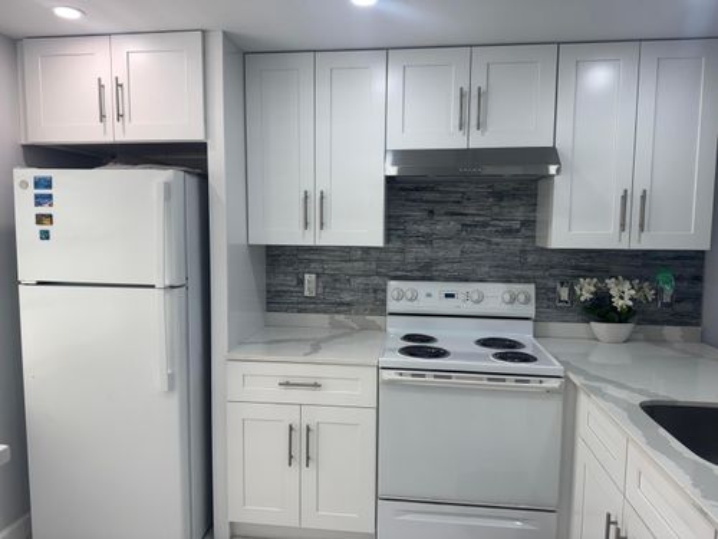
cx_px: 359
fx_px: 498
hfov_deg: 71.6
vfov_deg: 56.8
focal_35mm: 24
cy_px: 270
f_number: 1.78
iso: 50
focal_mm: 6.76
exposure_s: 1/138
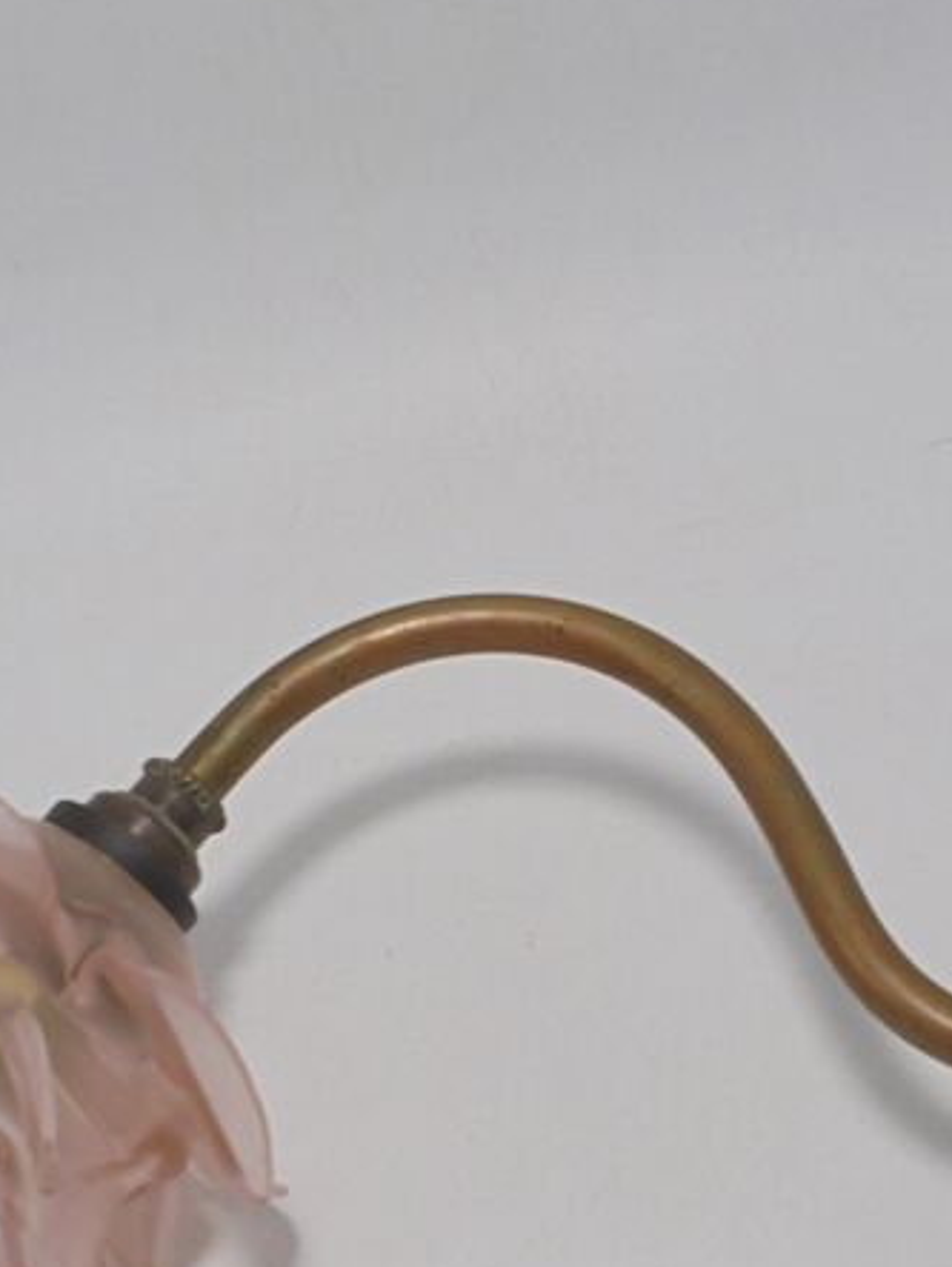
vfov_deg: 27.7
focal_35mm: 69
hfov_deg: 21.3
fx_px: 2527
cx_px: 567
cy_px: 970
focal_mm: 6.1
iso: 100
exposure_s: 1/60
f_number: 4
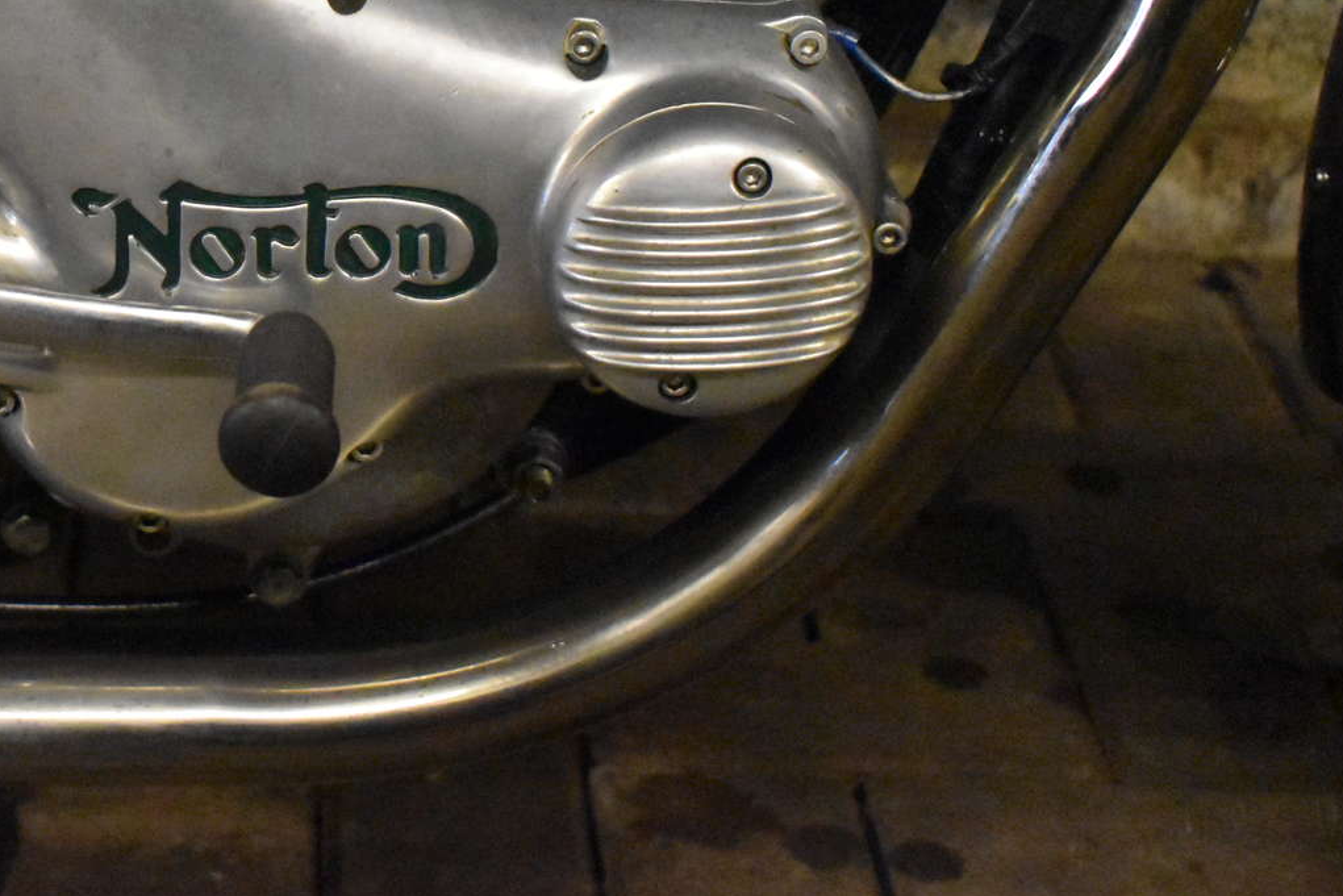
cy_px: 106
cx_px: 47
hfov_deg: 21.1
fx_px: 3507
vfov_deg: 14.4
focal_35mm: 94
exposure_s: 1/125
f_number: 4.5
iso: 11400
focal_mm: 32
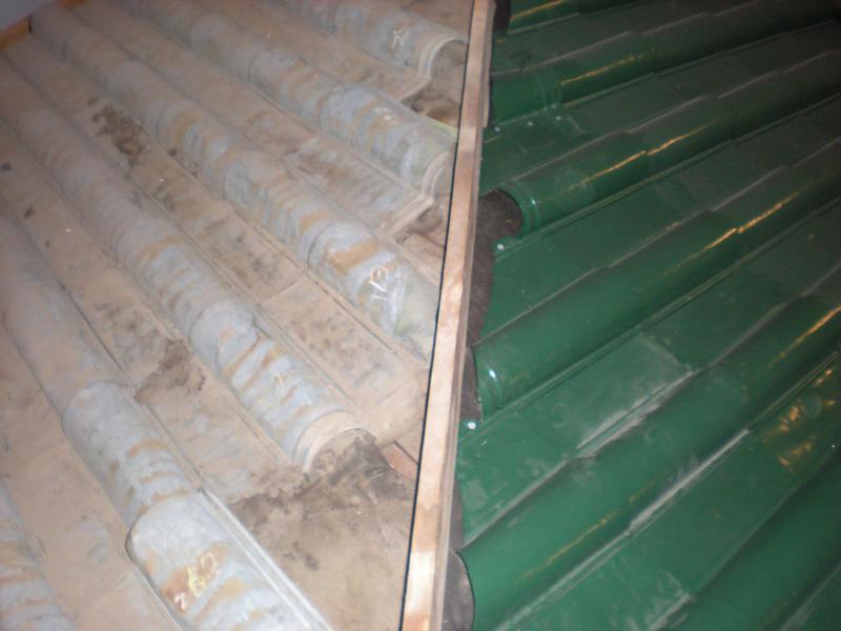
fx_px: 923
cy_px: 316
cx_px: 420
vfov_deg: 37.7
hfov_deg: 49.0
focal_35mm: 38
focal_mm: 6.3
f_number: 3.1
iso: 227
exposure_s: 1/60
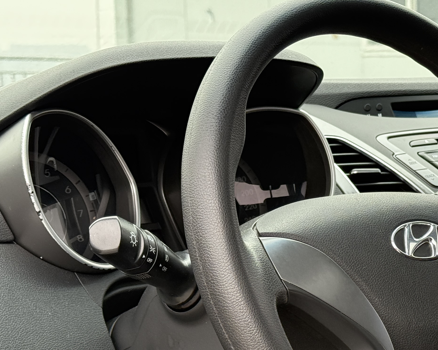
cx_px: 449
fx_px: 1322
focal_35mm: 102
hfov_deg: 18.3
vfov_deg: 15.1
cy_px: 248
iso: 160
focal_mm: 6.76
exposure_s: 1/219
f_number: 1.78
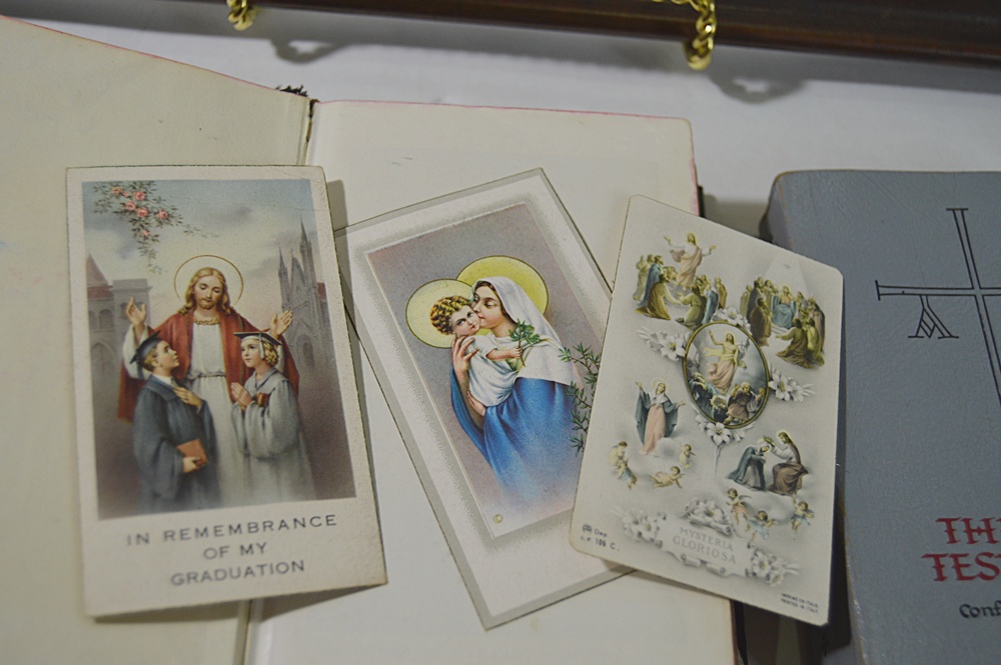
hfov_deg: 43.6
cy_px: 332
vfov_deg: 29.8
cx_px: 500
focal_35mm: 45
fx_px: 1250
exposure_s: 1/60
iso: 400
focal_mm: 30
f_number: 4.2
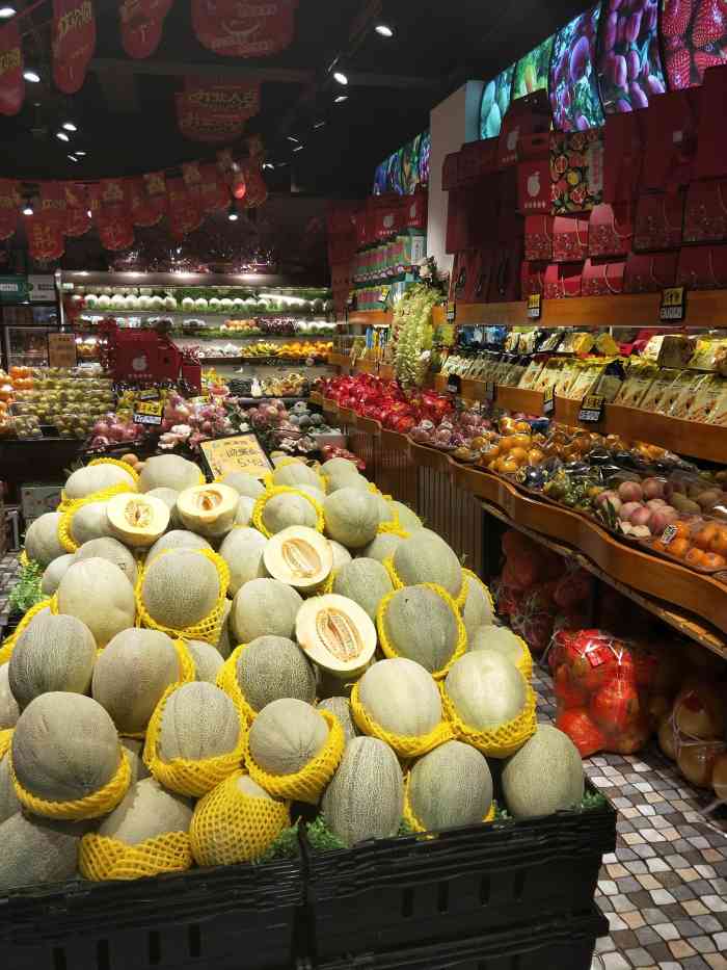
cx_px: 364
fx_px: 700
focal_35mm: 25
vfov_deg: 69.4
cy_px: 485
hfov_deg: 54.9
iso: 35
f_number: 1.7
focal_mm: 4.27
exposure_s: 1/100
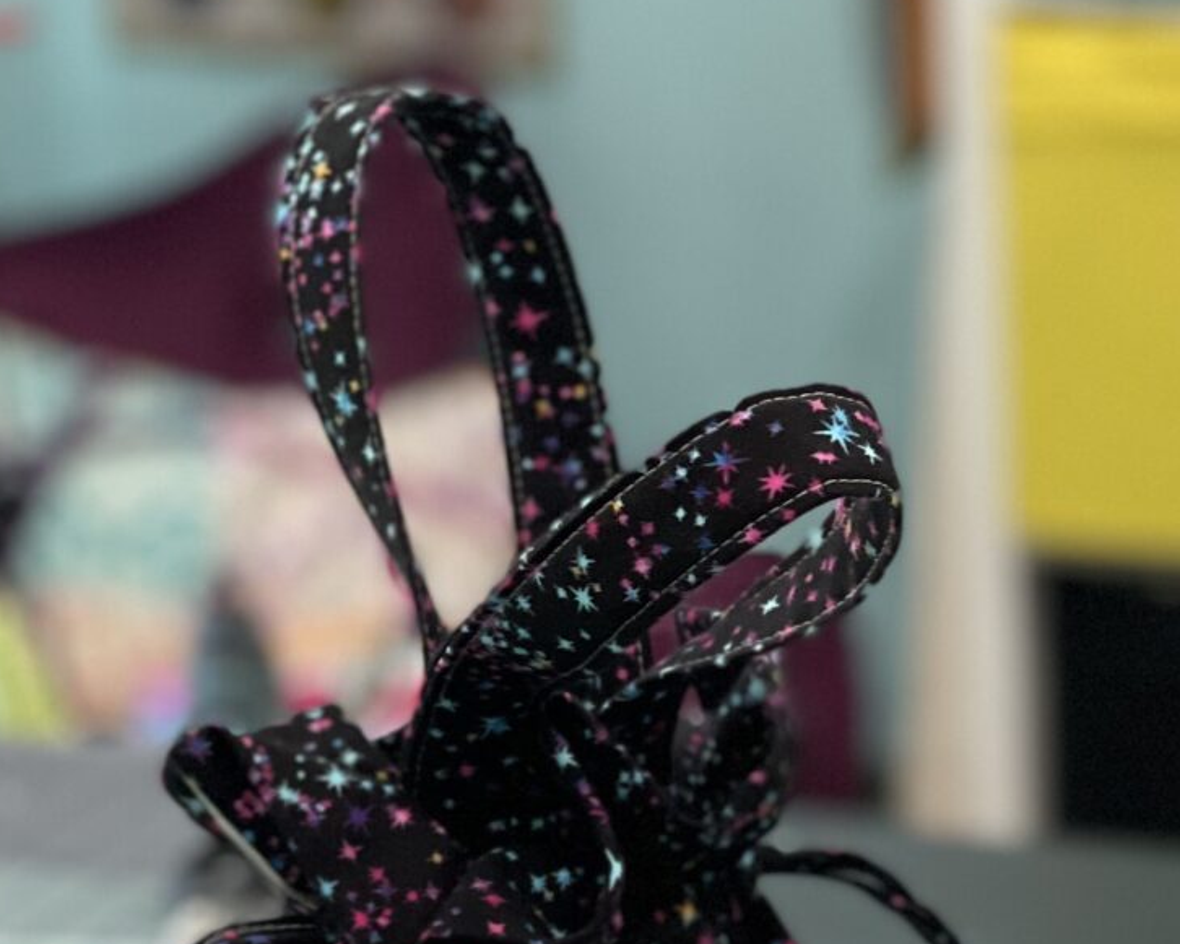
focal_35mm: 172
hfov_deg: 11.1
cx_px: 1117
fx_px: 6008
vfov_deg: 8.9
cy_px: 1040
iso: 160
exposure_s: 1/60
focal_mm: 7.5
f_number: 2.2
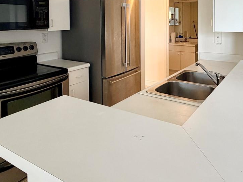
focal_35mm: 31
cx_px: 153
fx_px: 218
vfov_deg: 42.4
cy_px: 25
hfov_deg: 57.6
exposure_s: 1/121
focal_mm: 2.22
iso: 250
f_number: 2.2
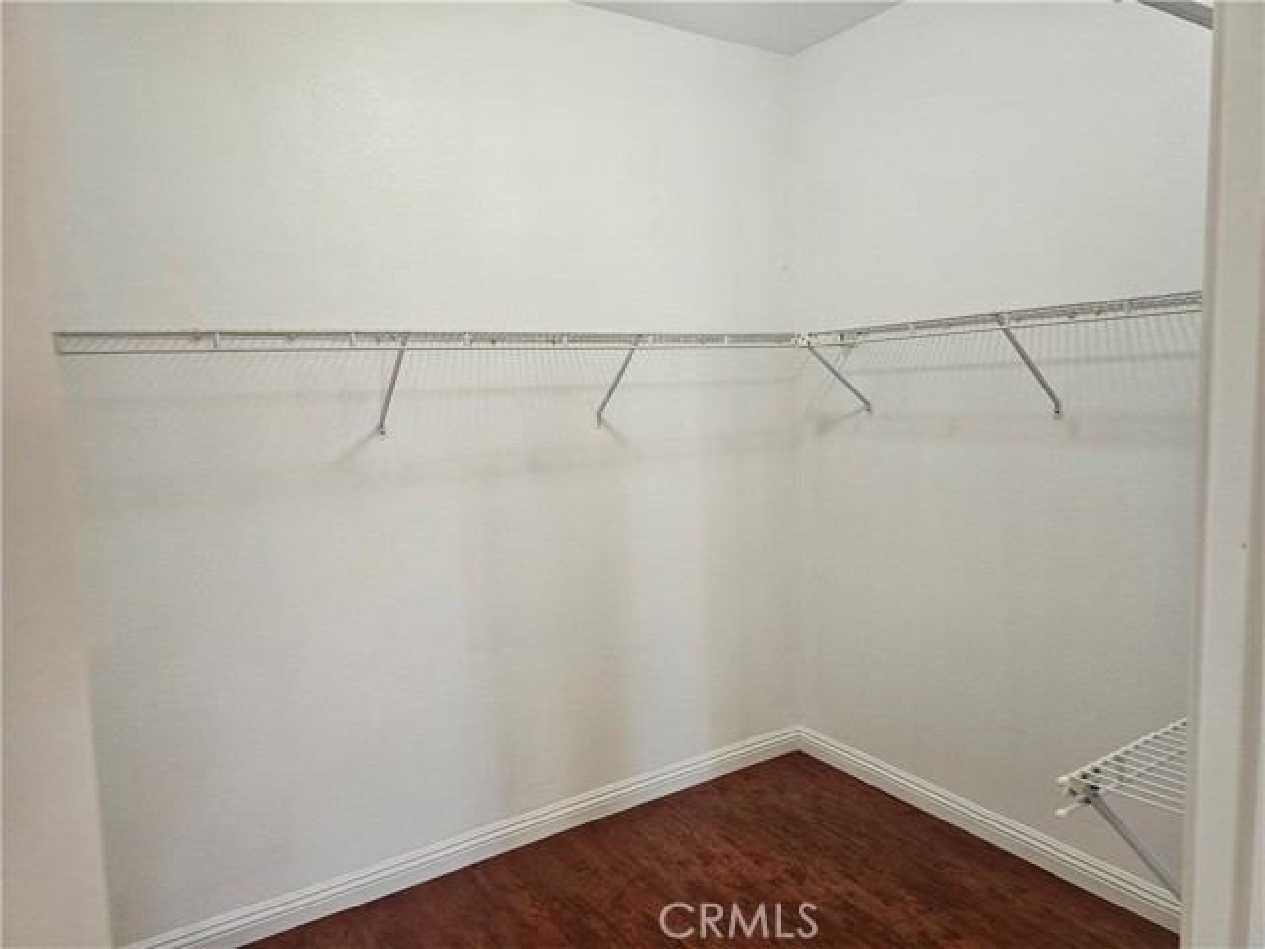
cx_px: 632
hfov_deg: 73.9
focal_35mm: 23
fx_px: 841
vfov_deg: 58.9
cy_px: 474
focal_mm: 6.3
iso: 320
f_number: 1.7
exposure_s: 1/120
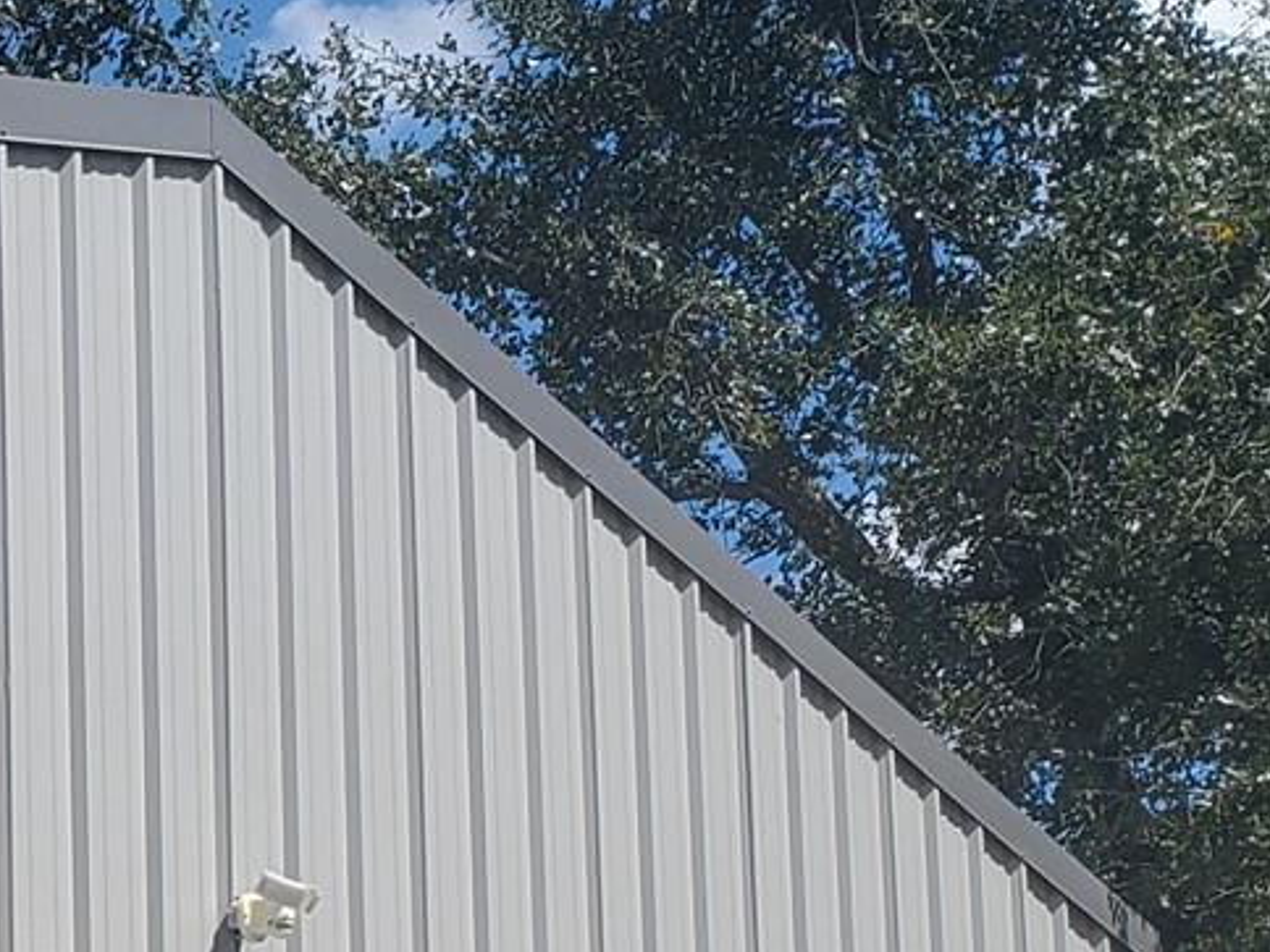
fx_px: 4036
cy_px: 1338
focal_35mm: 110
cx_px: -194
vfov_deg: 12.9
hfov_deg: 17.2
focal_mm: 4.3
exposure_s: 1/1951
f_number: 2.4
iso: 50
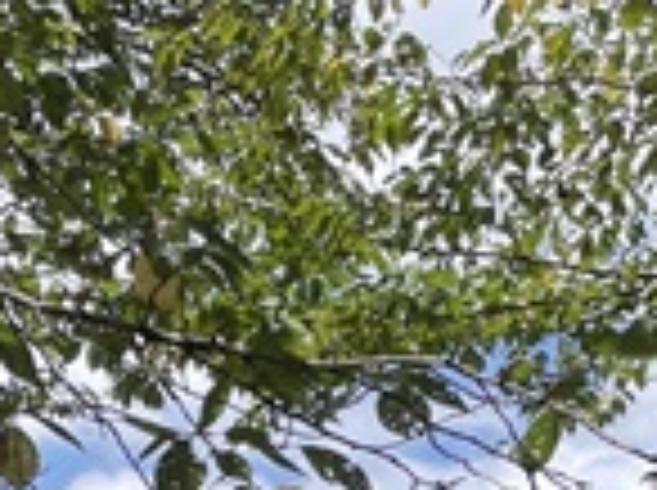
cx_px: 292
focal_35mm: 114
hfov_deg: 17.3
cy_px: 935
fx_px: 2160
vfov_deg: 11.8
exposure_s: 1/1825
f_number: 1.6
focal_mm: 4.2
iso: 32
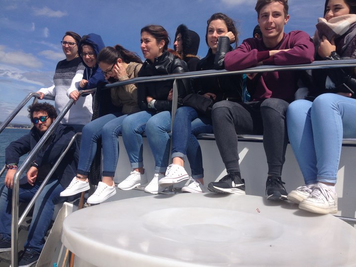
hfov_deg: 55.4
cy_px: 134
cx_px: 178
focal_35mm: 33
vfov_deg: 42.9
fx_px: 339
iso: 50
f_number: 2.4
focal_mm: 4.12
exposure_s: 1/2584
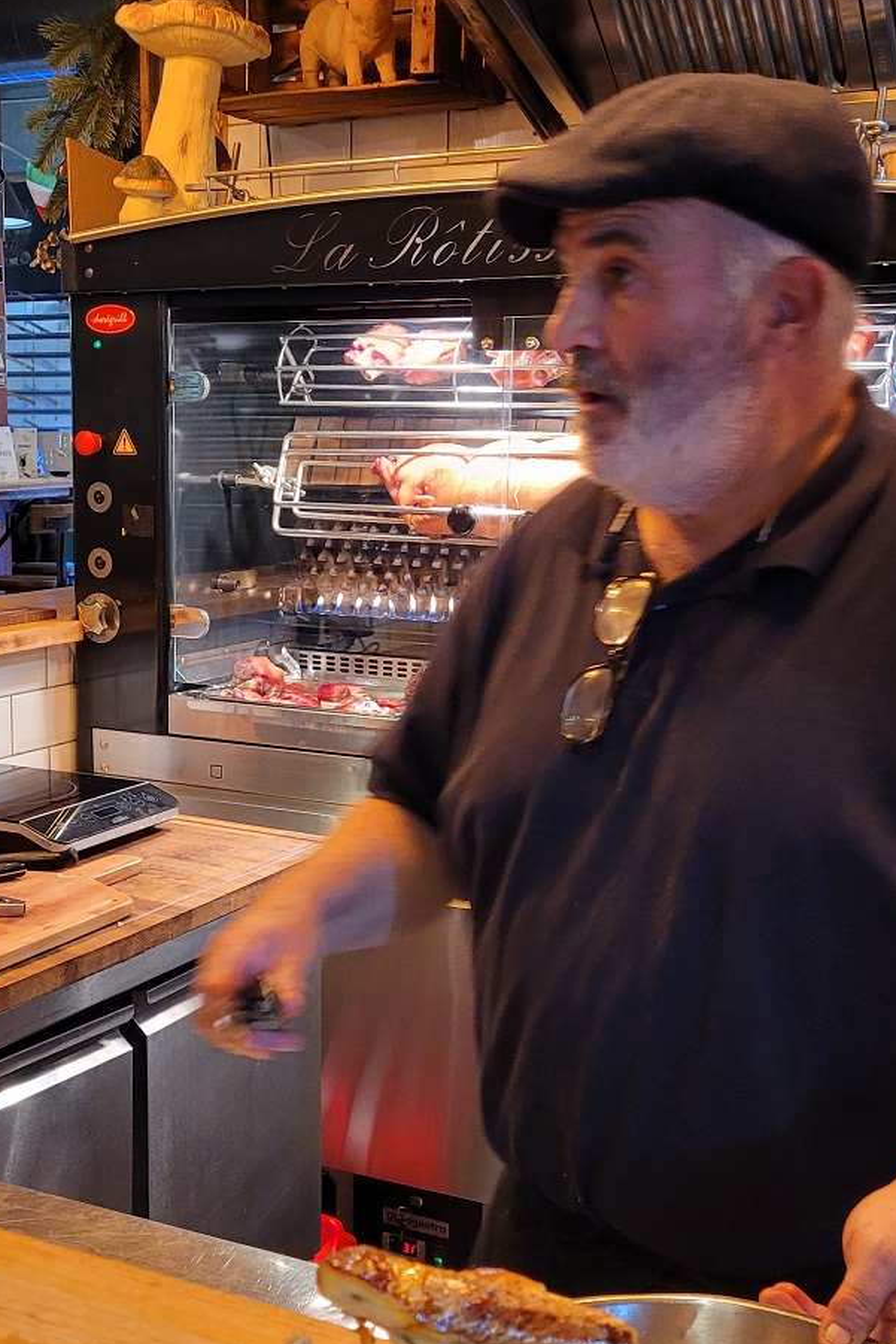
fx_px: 1791
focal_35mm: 48
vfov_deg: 41.0
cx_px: 306
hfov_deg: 27.9
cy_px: 755
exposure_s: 1/50
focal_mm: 5.4
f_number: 1.8
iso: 250
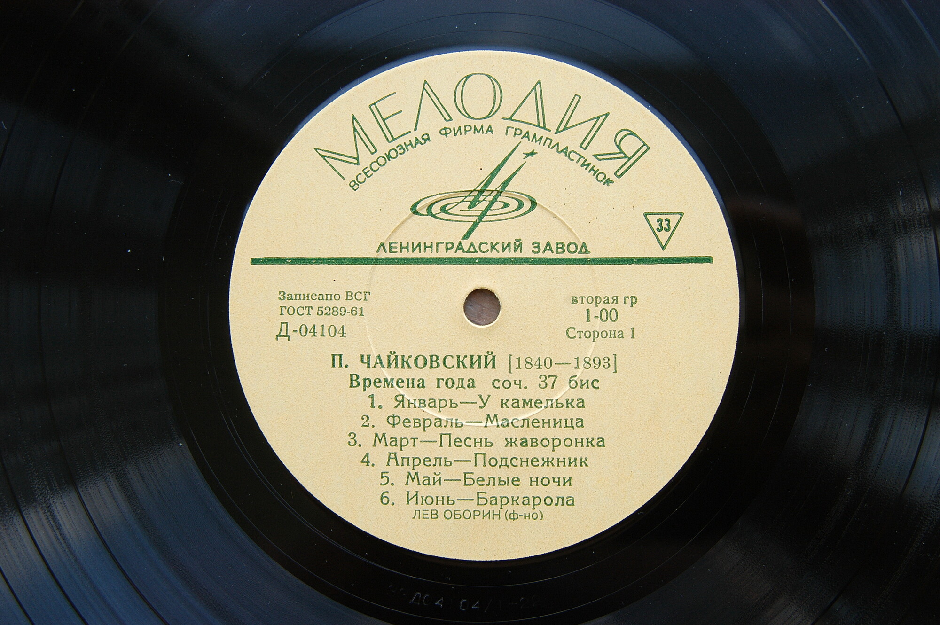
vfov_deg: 25.7
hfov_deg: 37.9
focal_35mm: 52
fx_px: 1370
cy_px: 312
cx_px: 470
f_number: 5
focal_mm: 35
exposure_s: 1/90
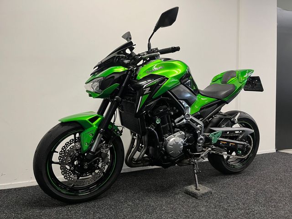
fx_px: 219
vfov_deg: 53.1
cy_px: 110
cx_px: 146
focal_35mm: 26
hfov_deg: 67.3
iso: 80
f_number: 1.6
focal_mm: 5.1
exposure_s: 1/50
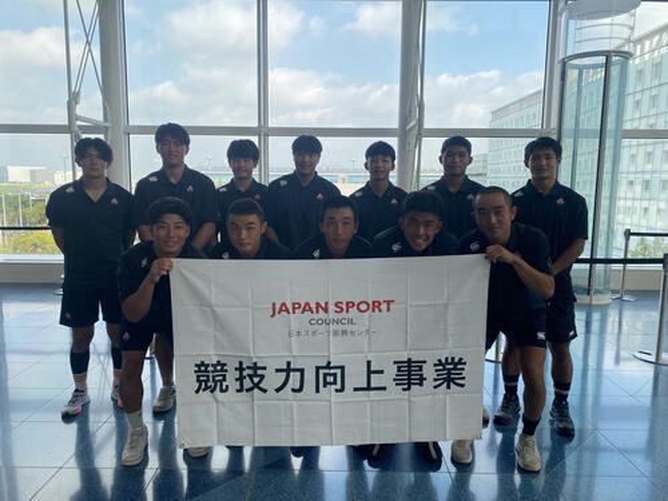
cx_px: 334
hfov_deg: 67.3
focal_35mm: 26
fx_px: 502
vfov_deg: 53.1
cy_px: 250
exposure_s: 1/361
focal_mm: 4.25
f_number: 1.8
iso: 32
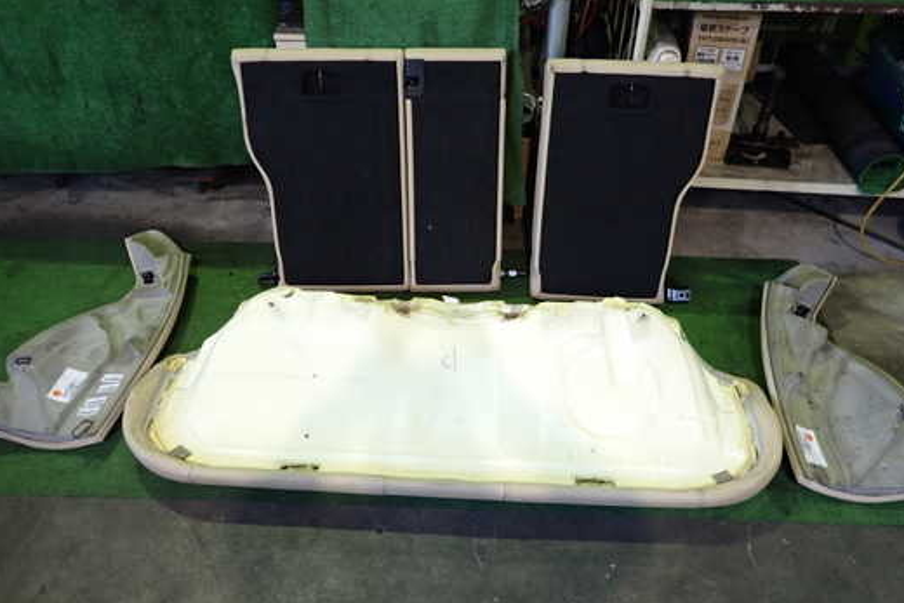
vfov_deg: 43.6
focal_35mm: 30
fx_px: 753
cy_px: 318
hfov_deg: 61.9
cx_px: 459
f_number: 2
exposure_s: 1/30
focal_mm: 4.5
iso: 320
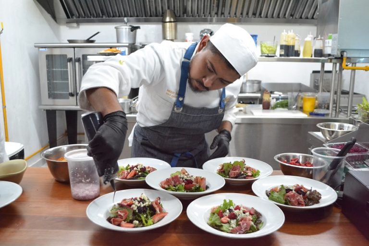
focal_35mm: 33
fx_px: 338
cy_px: 123
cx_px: 184
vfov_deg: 40.0
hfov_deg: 57.2
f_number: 3.8
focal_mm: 22
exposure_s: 1/60
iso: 3200
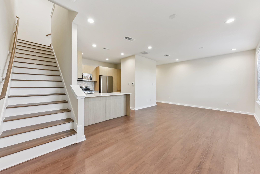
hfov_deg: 104.2
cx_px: 130
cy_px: 87
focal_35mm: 14
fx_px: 101
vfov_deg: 81.2
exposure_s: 1/25
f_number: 8
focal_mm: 14
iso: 400
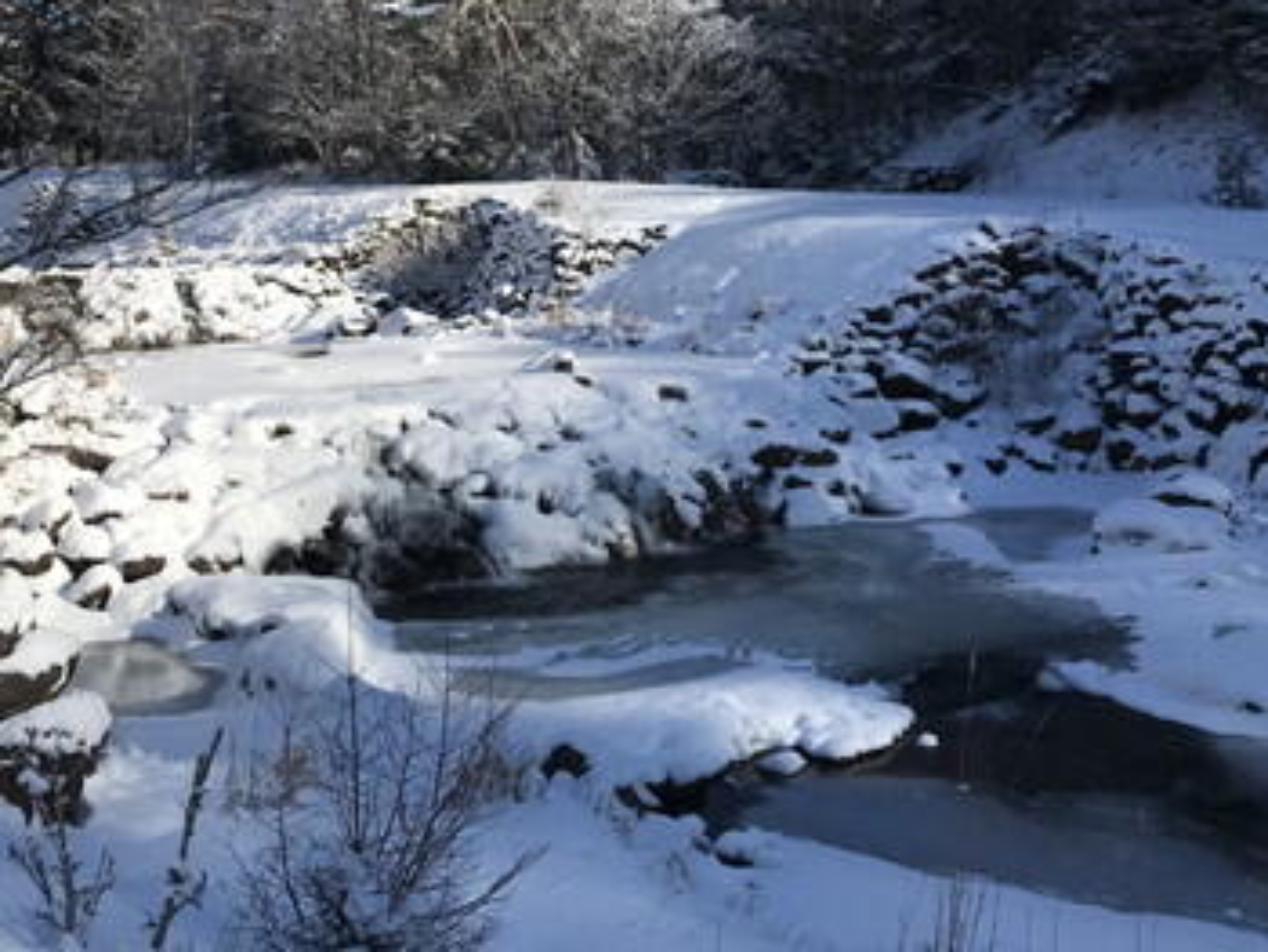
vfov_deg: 35.7
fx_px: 1466
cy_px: 328
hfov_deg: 46.5
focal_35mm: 40
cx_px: 500
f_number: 1.8
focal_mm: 3.99
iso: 20
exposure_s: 1/3546
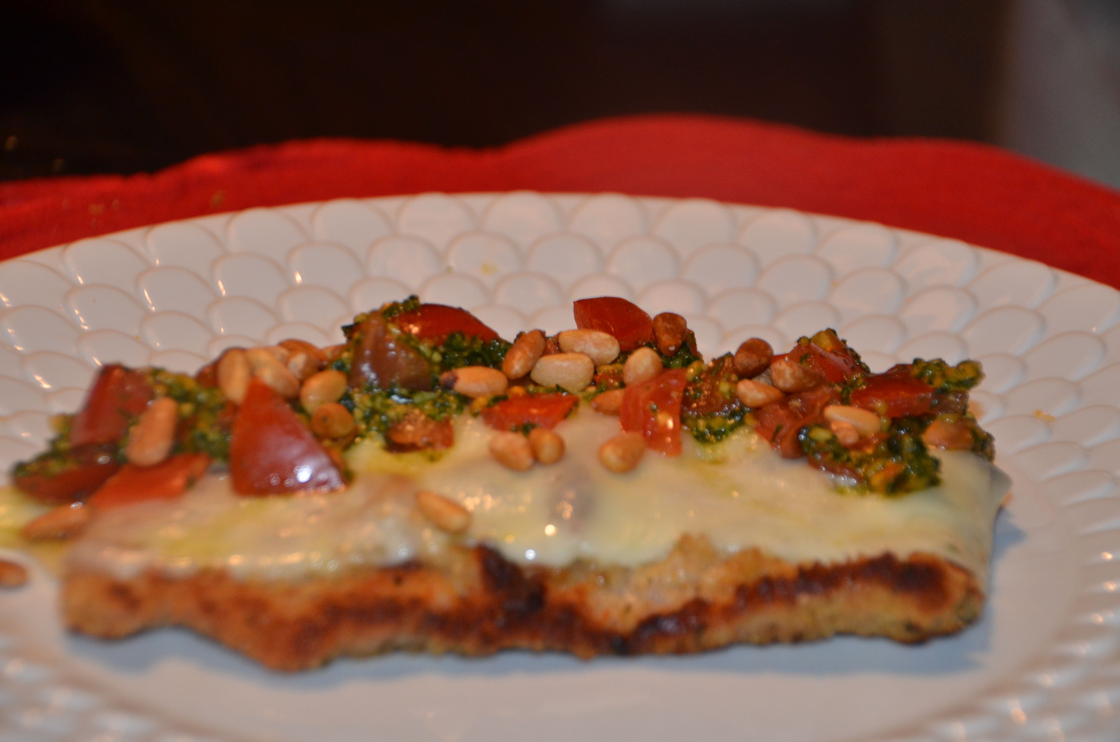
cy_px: 371
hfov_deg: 13.7
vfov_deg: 9.1
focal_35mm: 150
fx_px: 4657
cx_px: 560
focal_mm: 100
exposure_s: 1/60
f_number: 6
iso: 800
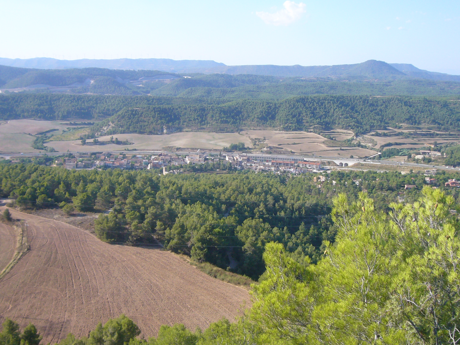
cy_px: 172
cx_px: 230
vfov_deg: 32.9
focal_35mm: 44
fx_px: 585
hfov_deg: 42.9
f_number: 6.3
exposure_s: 1/160
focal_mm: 5.2
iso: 80
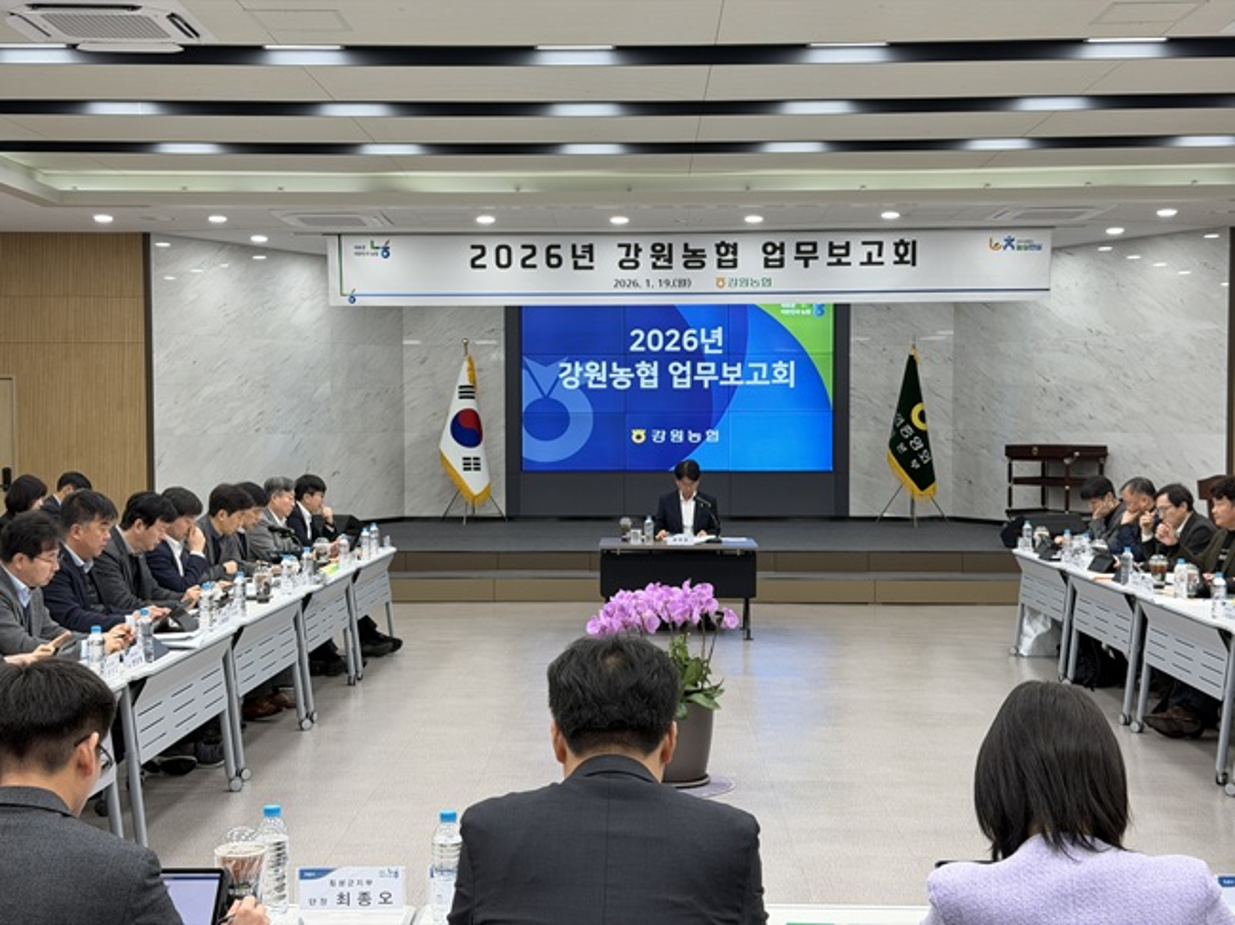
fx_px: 1712
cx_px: 618
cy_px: 462
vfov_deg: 30.2
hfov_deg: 39.7
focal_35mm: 48
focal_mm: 6.76
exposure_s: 1/60
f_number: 1.78
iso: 50
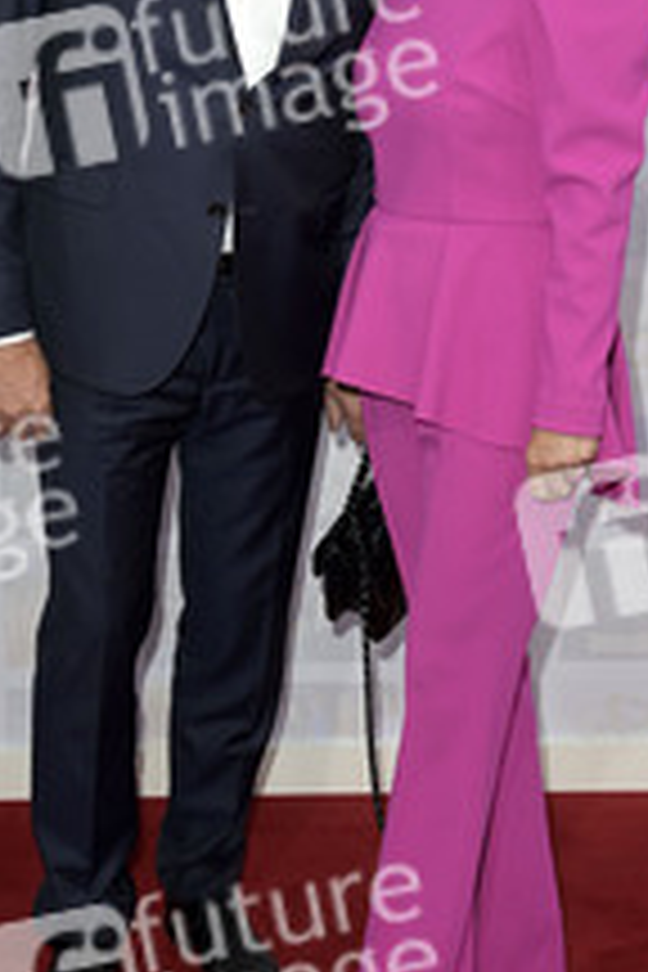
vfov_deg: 27.1
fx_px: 1998
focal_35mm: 74
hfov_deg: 18.4
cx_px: 338
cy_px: 297
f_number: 7.1
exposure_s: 1/200
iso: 640
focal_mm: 40
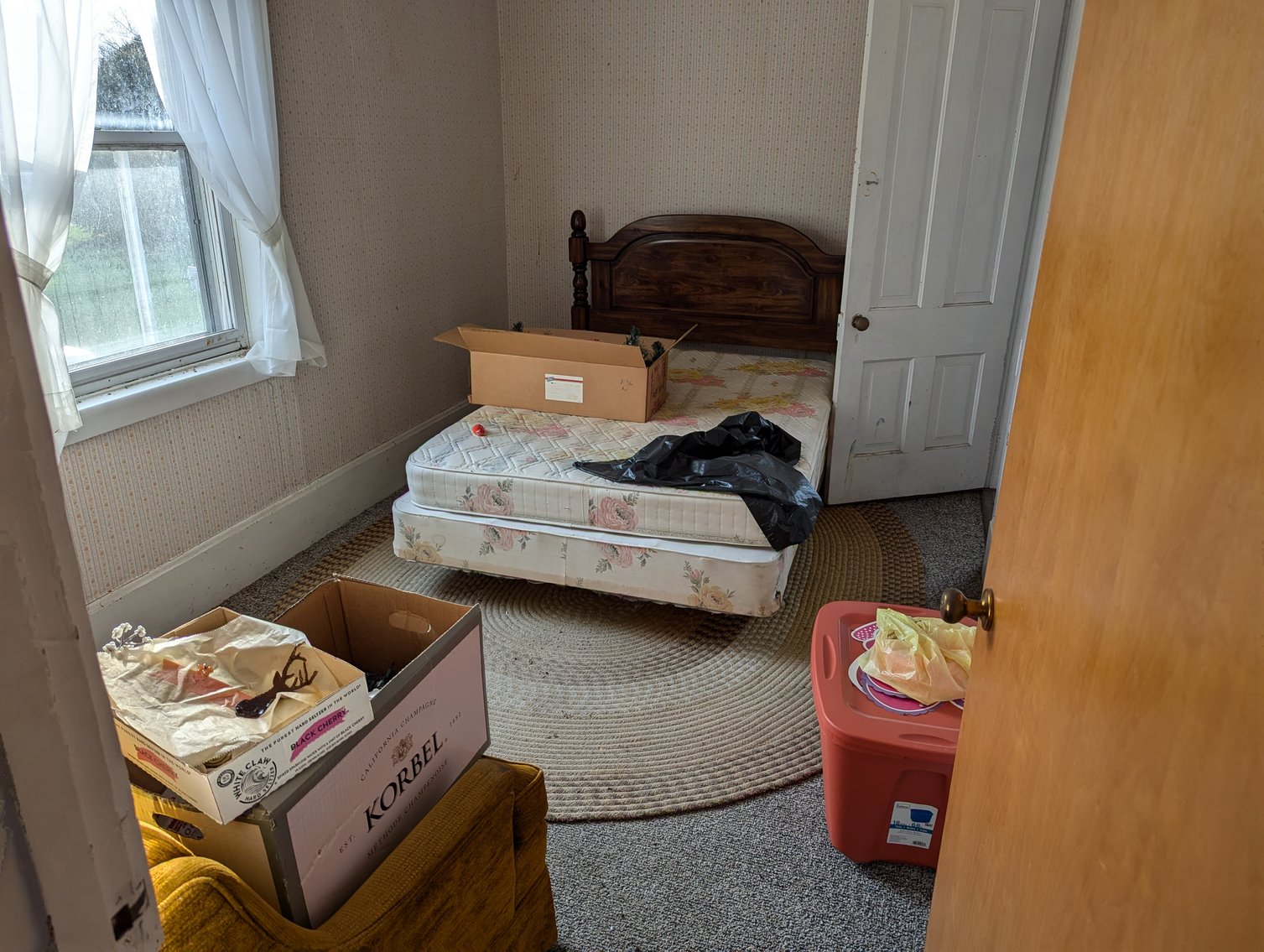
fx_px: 878
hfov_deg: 71.5
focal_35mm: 24
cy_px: 476
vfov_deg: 56.9
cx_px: 632
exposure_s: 1/462
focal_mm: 6.81
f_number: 1.85
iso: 37
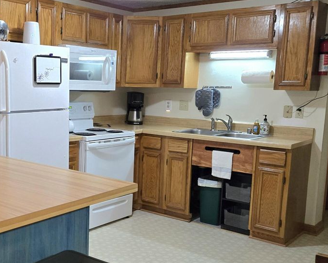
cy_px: 144
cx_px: 84
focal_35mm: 45
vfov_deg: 33.4
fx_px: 437
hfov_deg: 40.1
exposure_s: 1/120
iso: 640
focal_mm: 5.4
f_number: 1.8
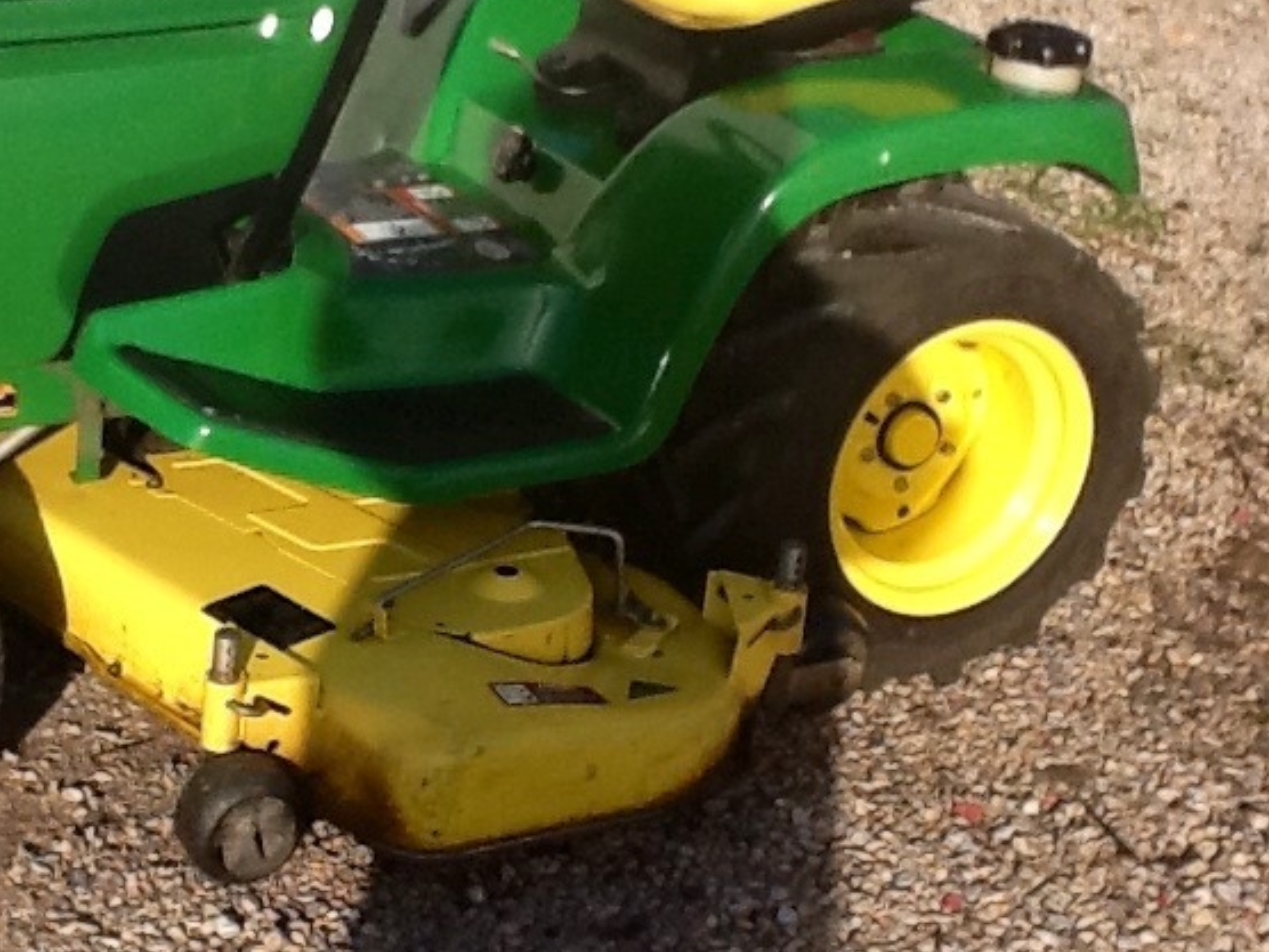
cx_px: 294
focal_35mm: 76
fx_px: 2786
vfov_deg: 19.4
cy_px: 372
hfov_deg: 25.3
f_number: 2.4
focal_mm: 2.03
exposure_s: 1/1163
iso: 40
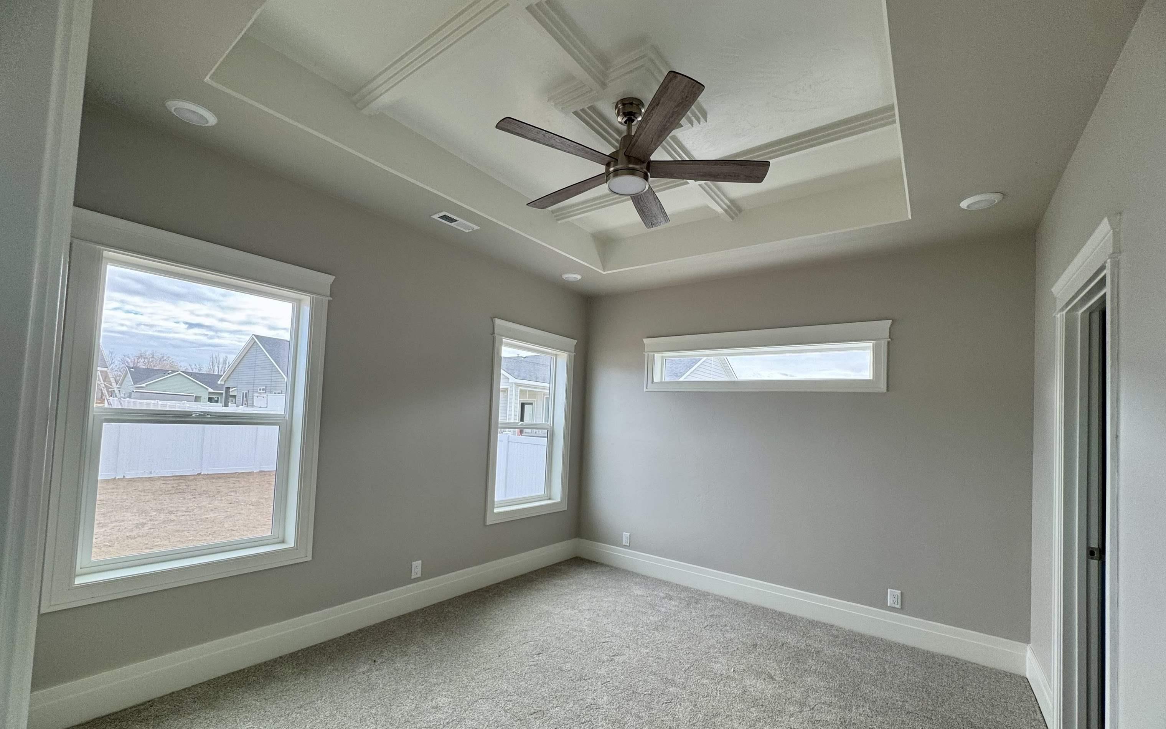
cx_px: 583
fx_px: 477
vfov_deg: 74.6
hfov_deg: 101.5
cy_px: 399
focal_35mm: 15
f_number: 2.2
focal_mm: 2.22
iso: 64
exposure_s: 1/99
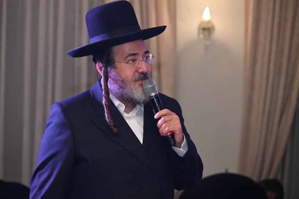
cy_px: 94
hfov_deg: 15.8
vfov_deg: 10.6
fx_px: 1080
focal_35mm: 130
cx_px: 131
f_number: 4
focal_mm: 110
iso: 500
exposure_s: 1/160
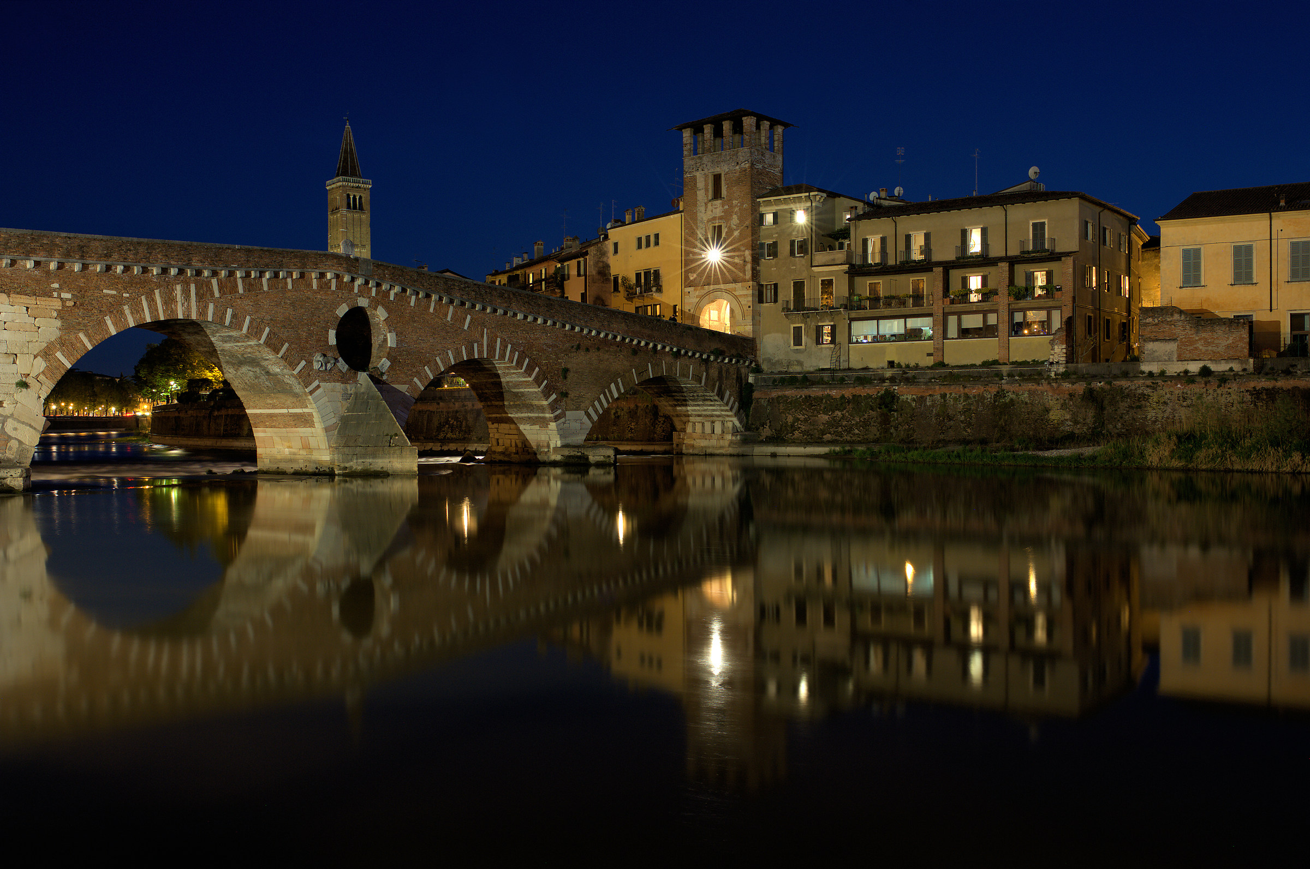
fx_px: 1272
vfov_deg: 37.7
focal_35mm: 35
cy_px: 434
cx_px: 655
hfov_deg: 54.5
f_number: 16
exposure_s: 30
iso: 250
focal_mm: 35
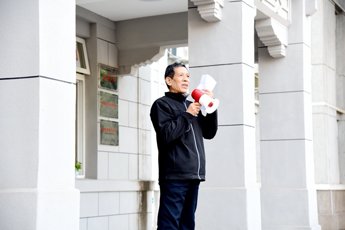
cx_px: 172
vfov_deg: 18.2
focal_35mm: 75
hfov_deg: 27.0
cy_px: 115
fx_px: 719
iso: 500
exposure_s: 1/100
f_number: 5
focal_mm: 75
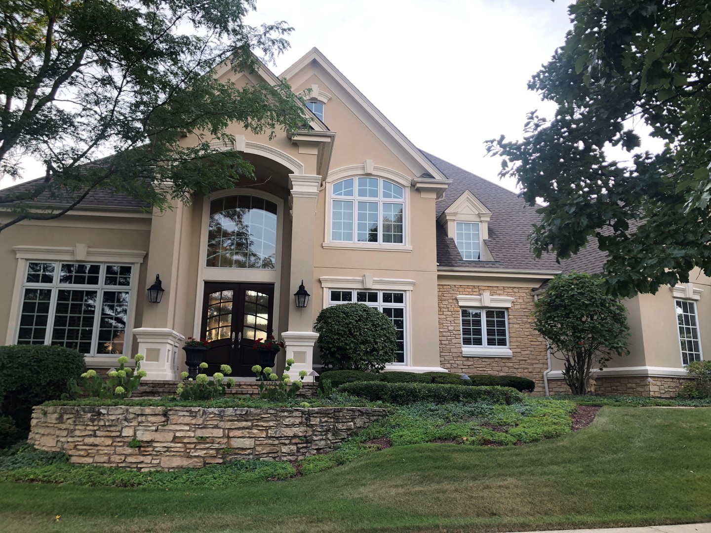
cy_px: 266
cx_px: 356
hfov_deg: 63.4
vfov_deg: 49.7
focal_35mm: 28
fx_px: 575
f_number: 1.8
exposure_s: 1/129
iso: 20
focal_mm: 3.99
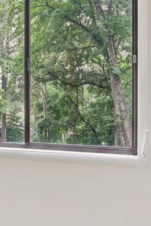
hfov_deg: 22.1
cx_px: 15
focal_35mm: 60
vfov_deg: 33.3
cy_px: 96
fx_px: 377
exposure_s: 1/13
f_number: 8
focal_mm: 16
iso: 400
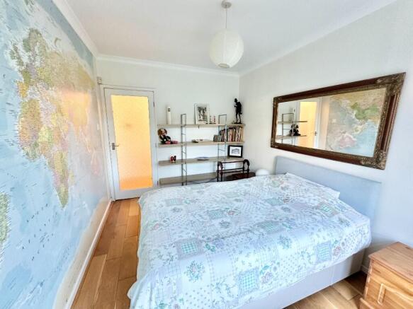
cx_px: 206
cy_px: 154
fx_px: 167
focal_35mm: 14
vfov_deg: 85.7
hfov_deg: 102.1
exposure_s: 1/60
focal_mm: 2.22
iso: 320
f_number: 2.2
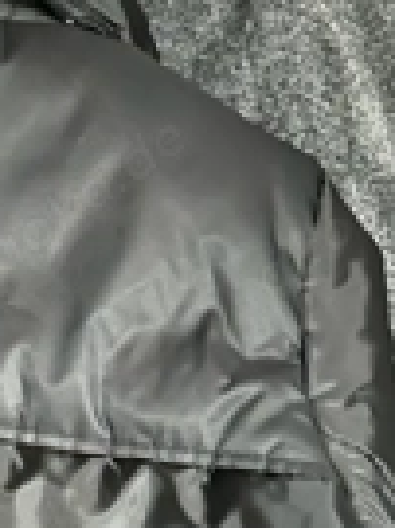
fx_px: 1082
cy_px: 555
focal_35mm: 71
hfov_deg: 18.9
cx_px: -145
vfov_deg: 25.7
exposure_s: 1/5
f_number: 1.78
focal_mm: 6.86
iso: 1600
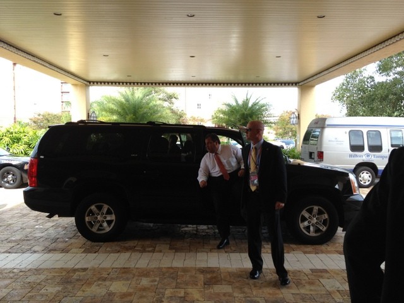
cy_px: 152
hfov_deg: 52.6
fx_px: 408
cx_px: 202
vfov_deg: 40.7
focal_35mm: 35
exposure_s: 1/254
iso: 64
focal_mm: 4.28
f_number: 2.4
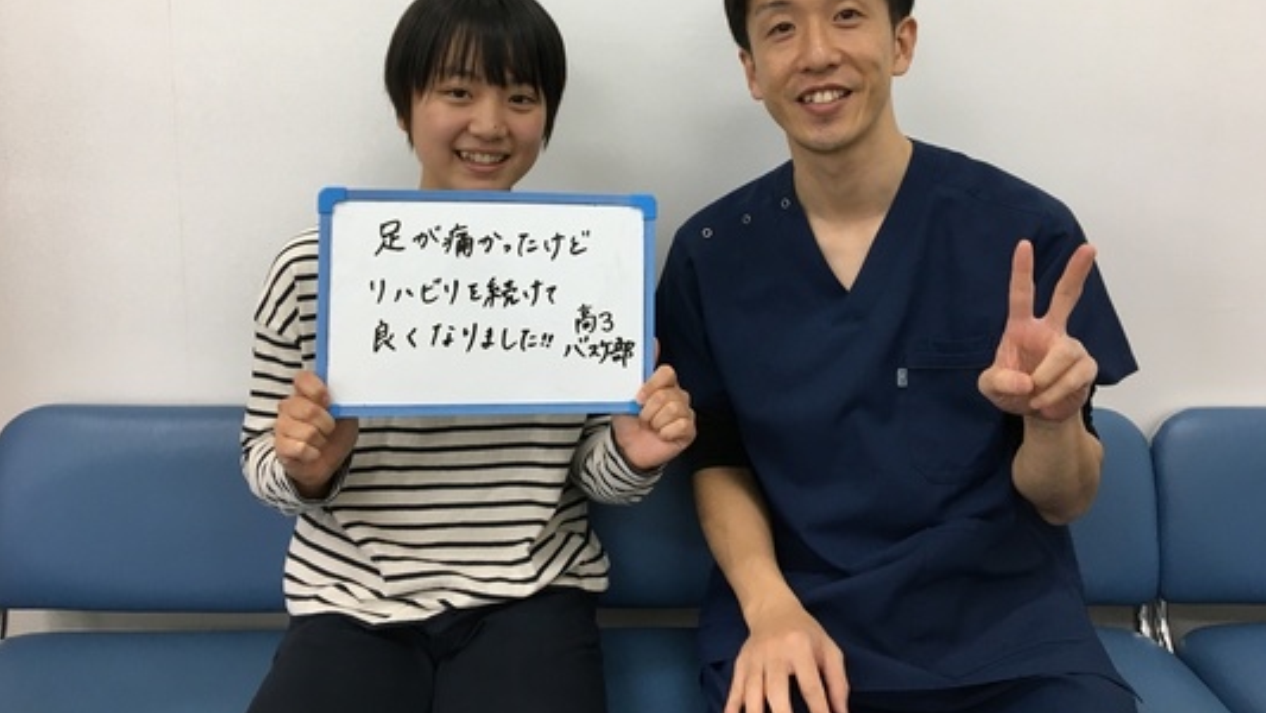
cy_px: 244
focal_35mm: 32
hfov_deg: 61.0
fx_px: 1074
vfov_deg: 36.4
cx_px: 637
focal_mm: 4.15
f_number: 2.2
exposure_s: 1/30
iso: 40
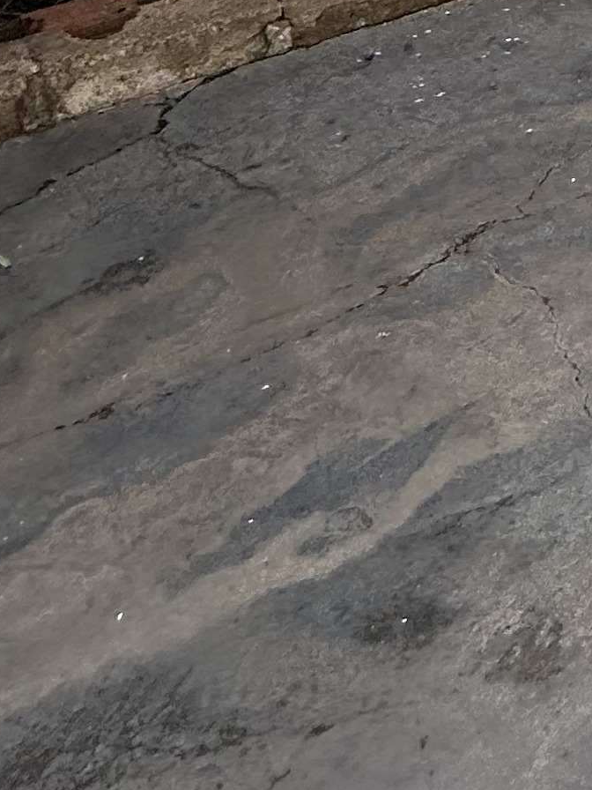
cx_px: 1248
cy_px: -506
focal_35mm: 63
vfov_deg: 22.6
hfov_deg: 16.4
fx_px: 1437
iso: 40
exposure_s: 1/868
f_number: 2.2
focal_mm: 2.22
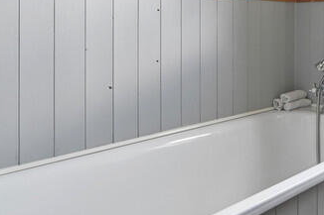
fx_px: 396
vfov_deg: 29.5
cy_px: 31
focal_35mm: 44
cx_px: 325
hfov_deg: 39.2
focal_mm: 14
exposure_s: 1/2
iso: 400
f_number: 8
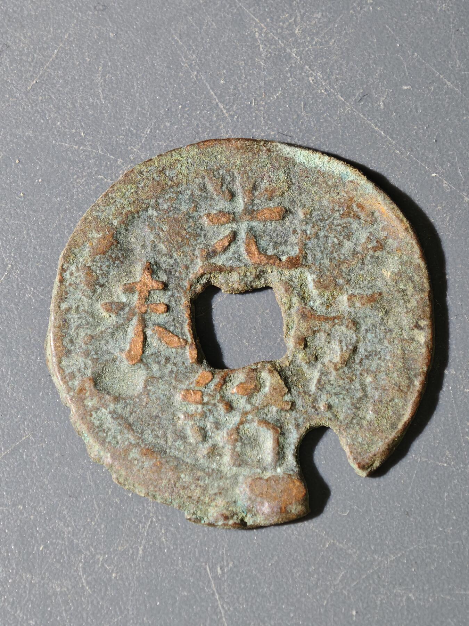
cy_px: 313
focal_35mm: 97
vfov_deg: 20.2
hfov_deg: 15.2
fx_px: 1752
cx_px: 234
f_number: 2
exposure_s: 1/100
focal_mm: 9
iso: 500
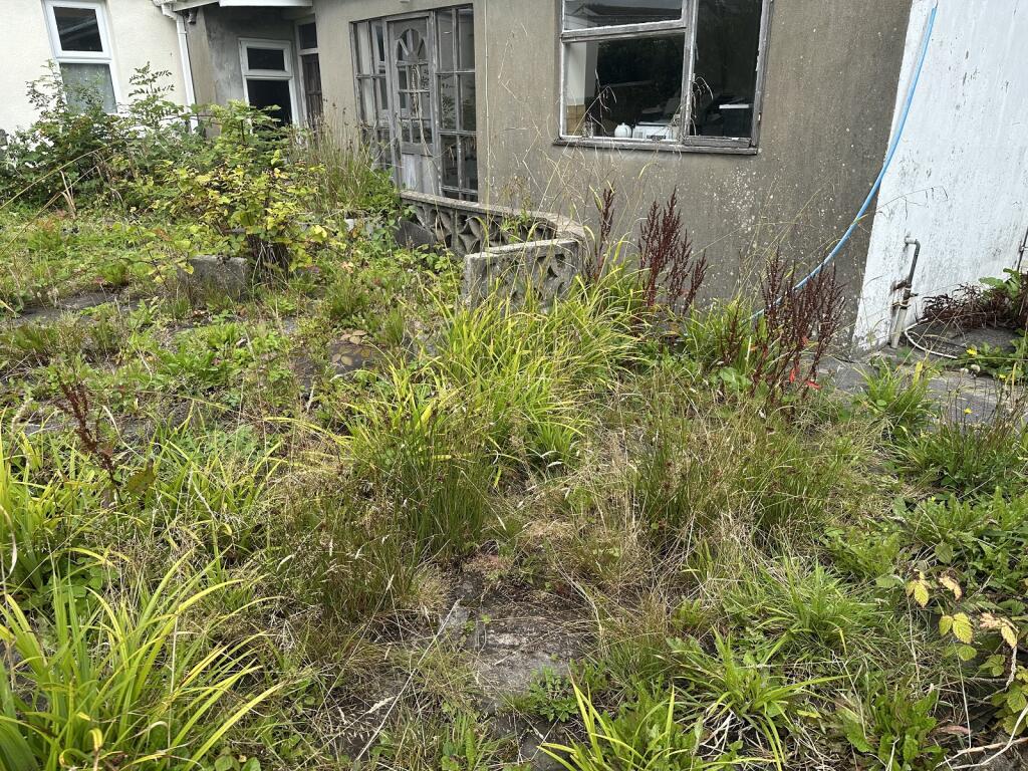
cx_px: 514
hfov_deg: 71.6
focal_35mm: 24
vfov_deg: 56.8
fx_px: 713
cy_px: 386
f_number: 1.78
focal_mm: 6.86
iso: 80
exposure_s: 1/1541
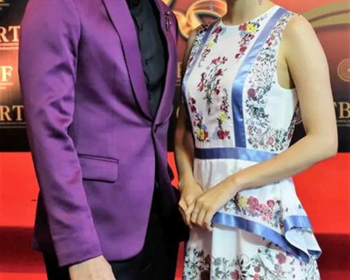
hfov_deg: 26.4
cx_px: 175
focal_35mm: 72
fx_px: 746
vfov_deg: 21.1
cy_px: 76
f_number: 5
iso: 800
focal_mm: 34
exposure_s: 1/42
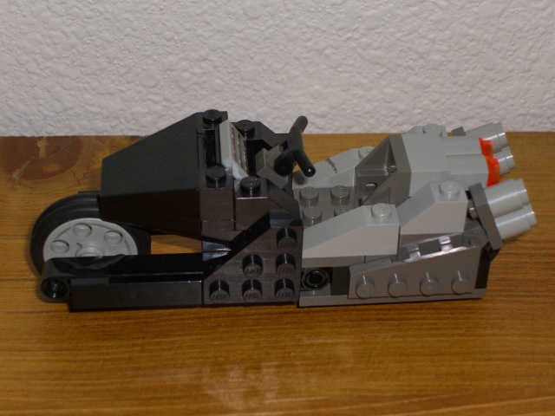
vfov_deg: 18.4
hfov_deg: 24.4
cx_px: 278
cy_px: 208
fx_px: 1283
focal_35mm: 80
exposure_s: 1/60
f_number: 4.4
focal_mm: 16.6
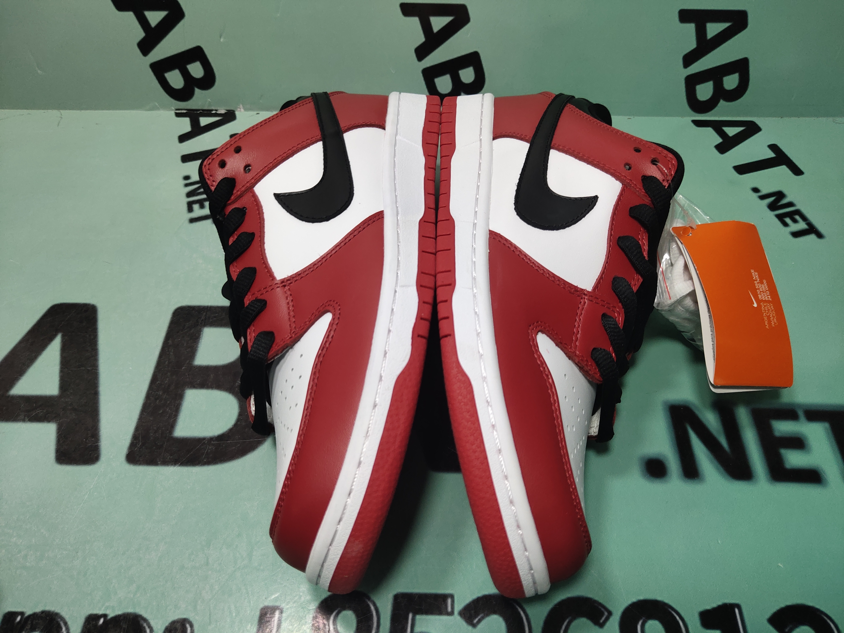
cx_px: 422
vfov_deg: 46.8
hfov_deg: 60.0
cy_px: 316
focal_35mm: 30
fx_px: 731
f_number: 1.79
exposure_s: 1/100
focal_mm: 4.35
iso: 67
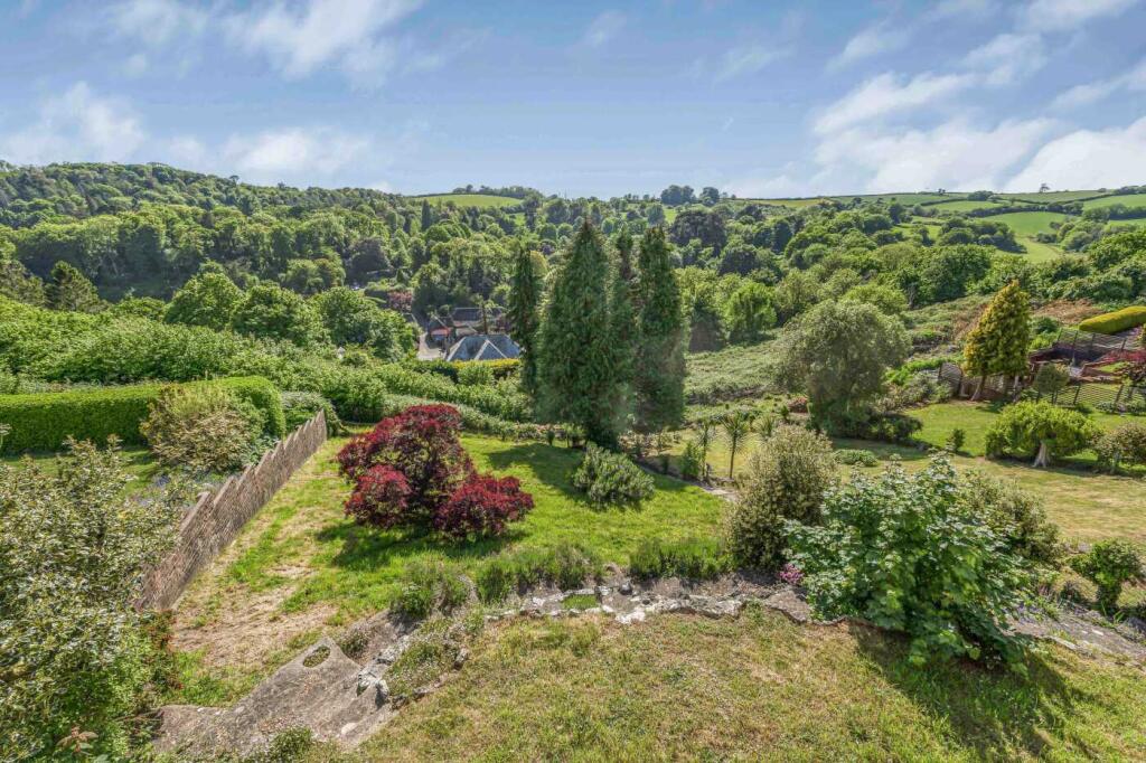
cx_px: 573
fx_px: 509
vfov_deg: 73.7
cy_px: 382
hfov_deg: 96.8
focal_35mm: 16
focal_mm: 16
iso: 160
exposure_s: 1/640
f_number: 9
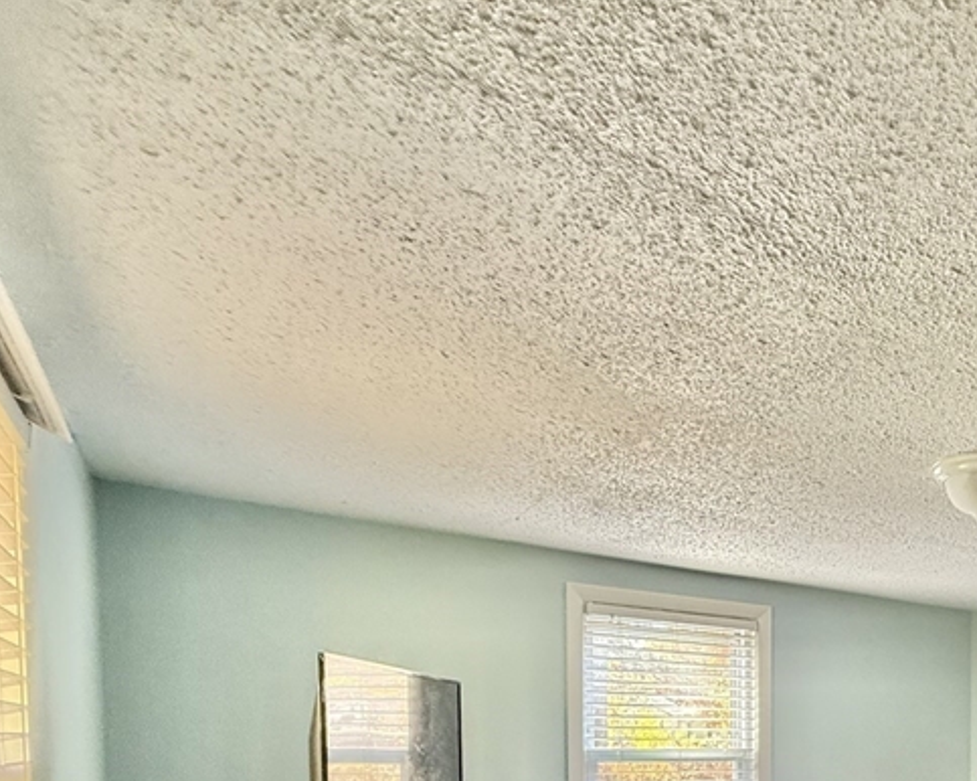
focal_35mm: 29
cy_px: 771
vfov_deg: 43.3
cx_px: 971
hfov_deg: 49.6
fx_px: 838
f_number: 2.2
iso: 320
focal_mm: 2.22
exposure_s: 1/81
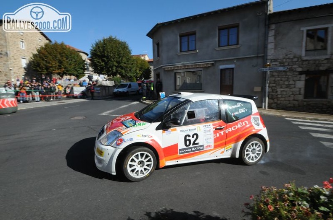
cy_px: 110
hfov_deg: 92.5
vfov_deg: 69.4
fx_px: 159
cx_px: 166
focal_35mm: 17
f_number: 16
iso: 1000
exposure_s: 1/500
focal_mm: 11.5
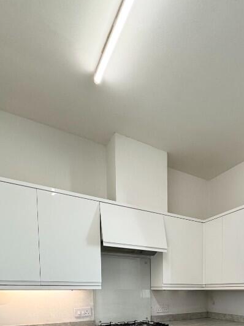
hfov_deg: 47.6
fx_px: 254
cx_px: 206
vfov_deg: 54.5
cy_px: 308
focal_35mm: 27
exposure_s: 1/100
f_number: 2.2
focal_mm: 2.22
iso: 160
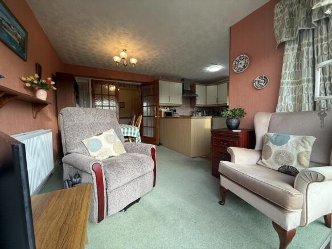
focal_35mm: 14
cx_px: 166
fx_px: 134
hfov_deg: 102.1
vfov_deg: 85.7
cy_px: 124
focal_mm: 2.22
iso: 100
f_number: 2.2
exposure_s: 1/100
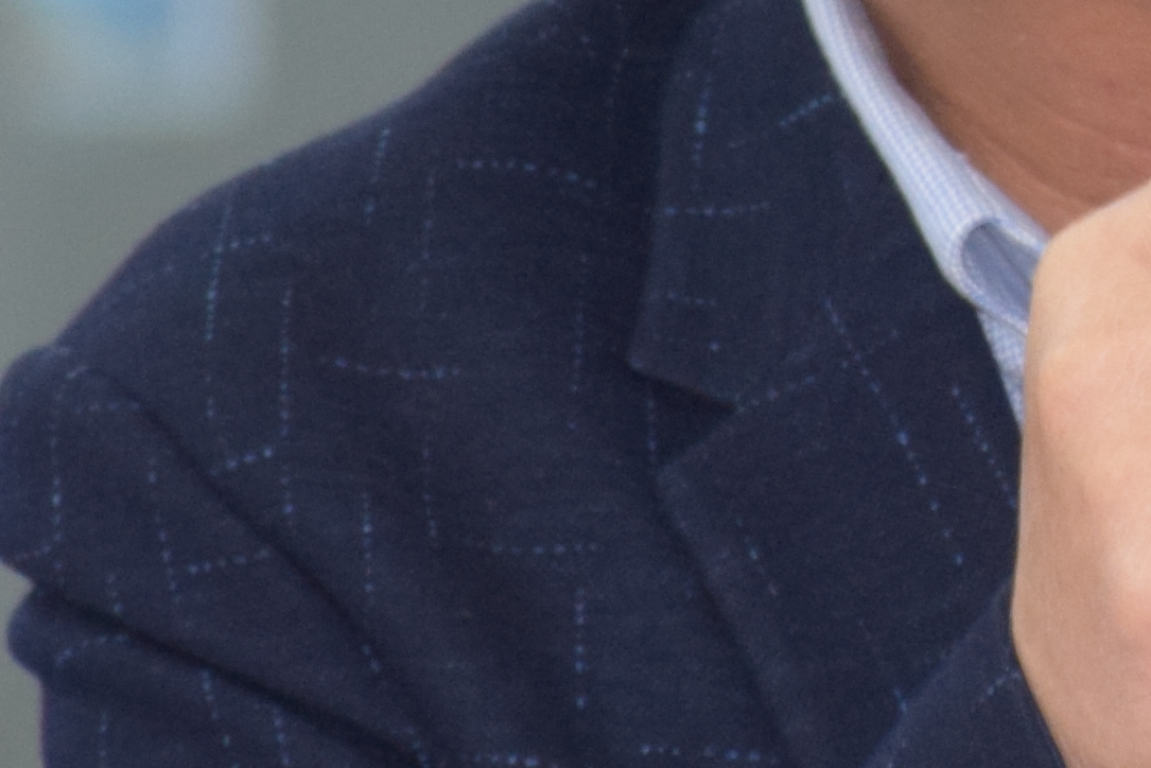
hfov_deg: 1.8
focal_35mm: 1161
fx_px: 37127
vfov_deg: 1.2
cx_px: 1463
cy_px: -275
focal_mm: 140
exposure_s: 1/60
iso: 900
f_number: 5.6
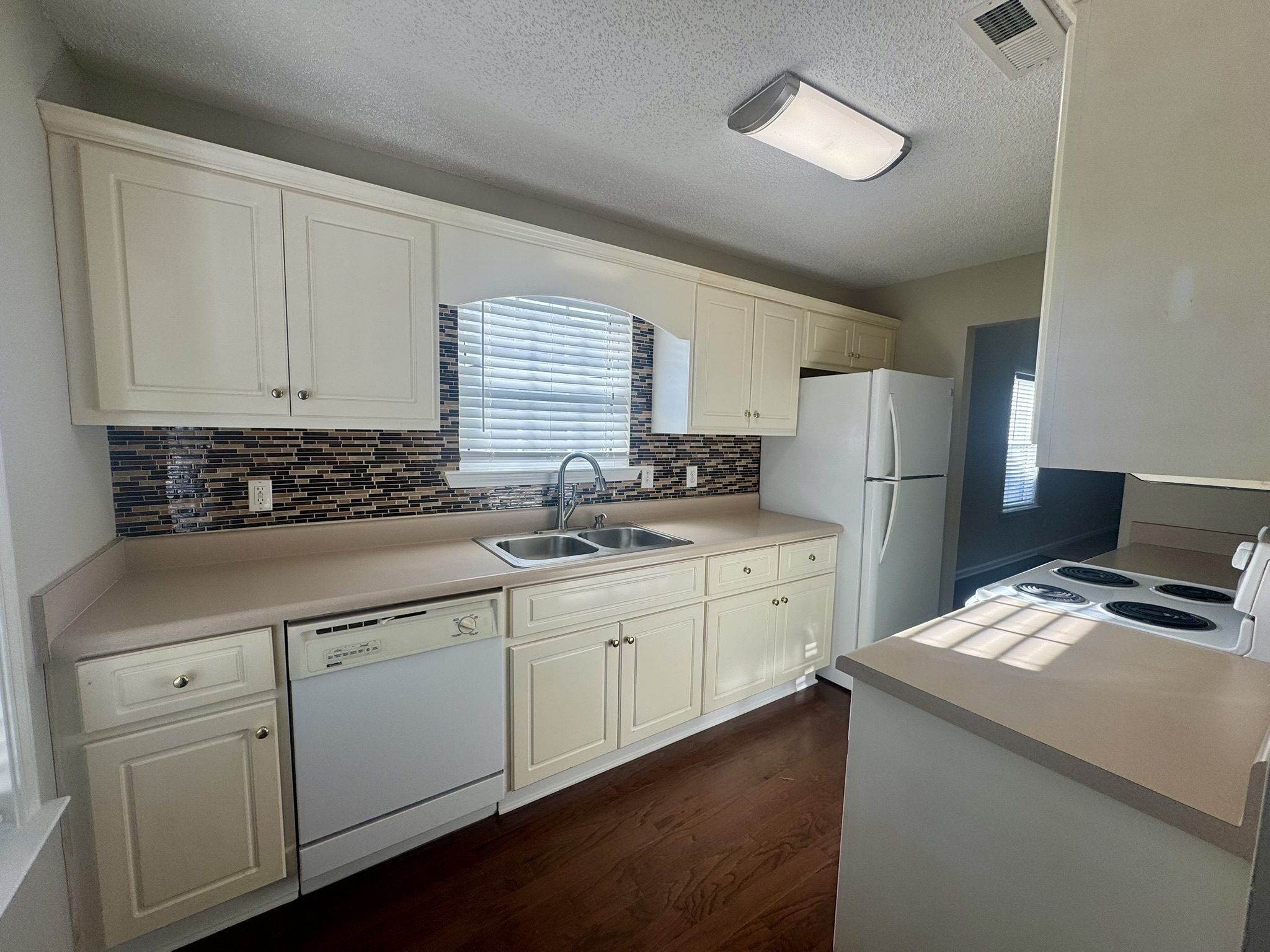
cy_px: 476
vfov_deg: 85.7
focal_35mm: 14
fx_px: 514
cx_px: 635
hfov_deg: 102.1
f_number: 2.2
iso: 40
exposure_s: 1/255
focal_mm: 2.22
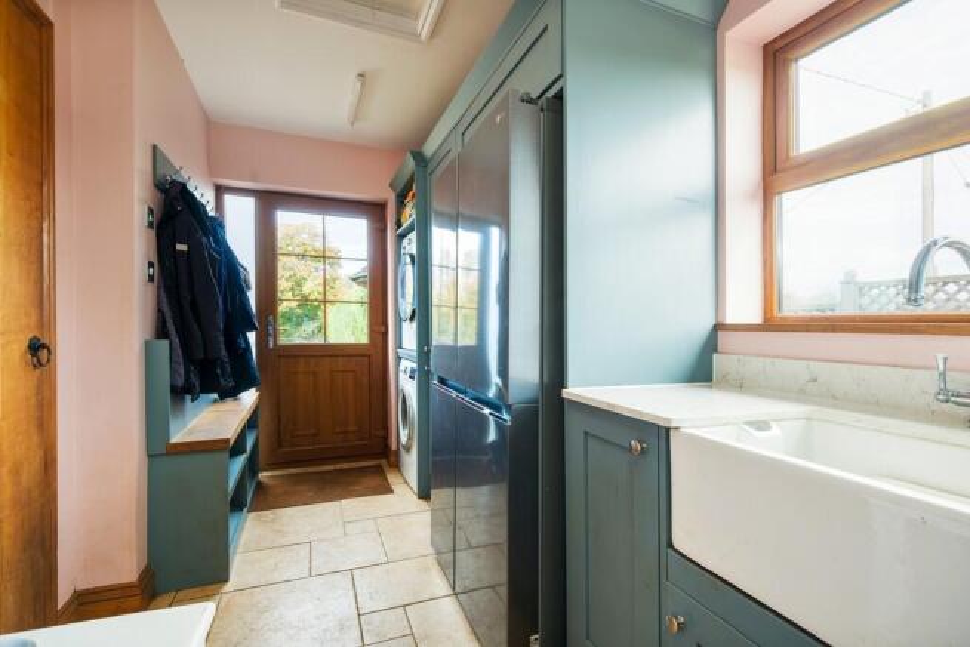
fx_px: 404
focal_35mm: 15
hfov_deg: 100.4
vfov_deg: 77.4
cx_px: 485
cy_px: 324
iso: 160
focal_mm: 10.3
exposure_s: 1/2.5
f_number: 7.1
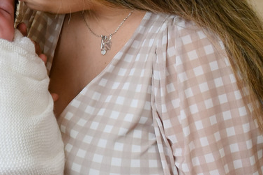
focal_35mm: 105
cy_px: 56
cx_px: -16
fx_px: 767
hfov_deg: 18.8
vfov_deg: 13.0
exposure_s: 1/200
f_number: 4
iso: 800
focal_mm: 22
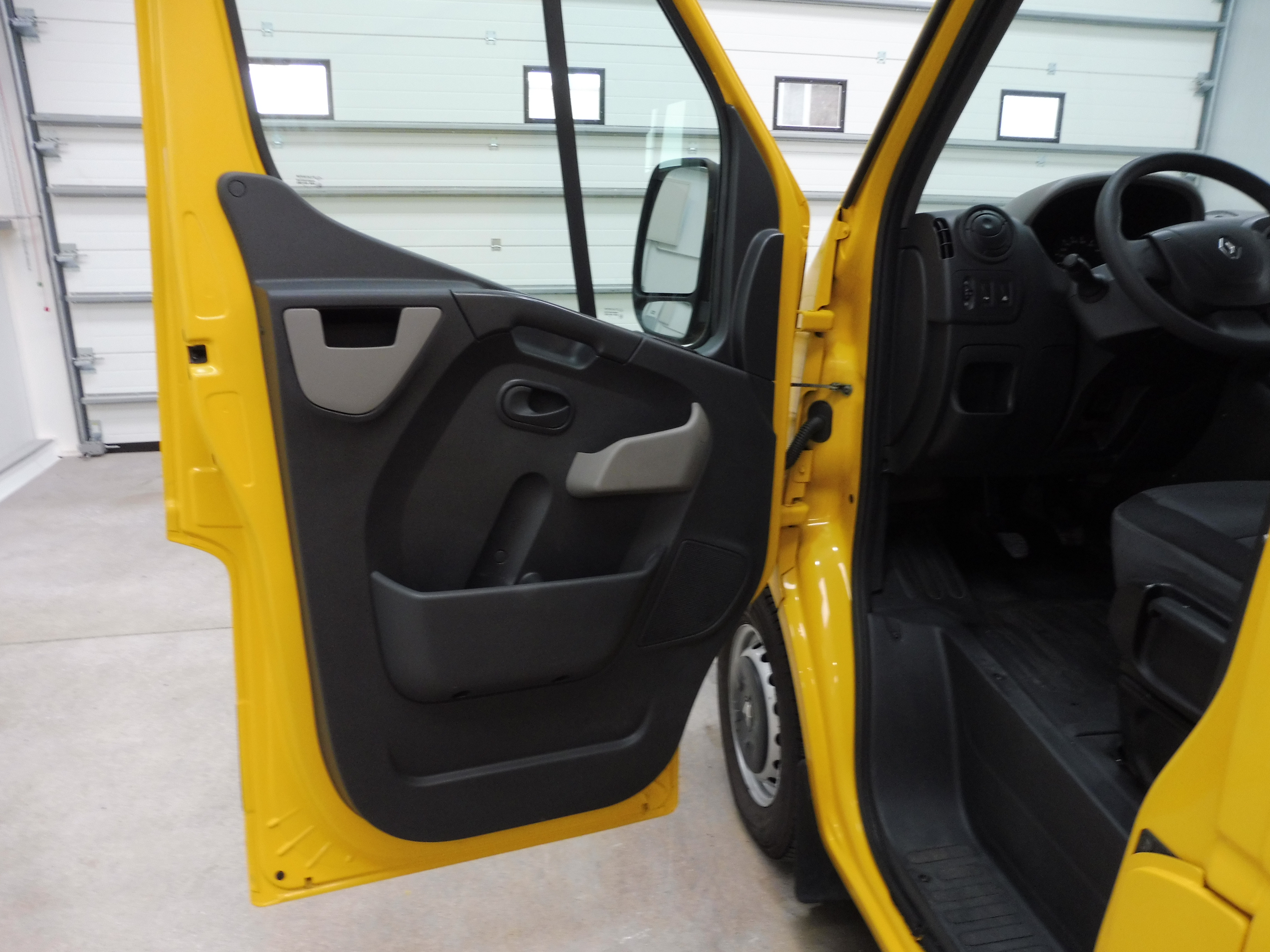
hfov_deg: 71.6
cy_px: 476
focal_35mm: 24
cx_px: 635
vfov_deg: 56.8
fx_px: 881
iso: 200
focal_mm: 4.3
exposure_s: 1/60
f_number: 3.3
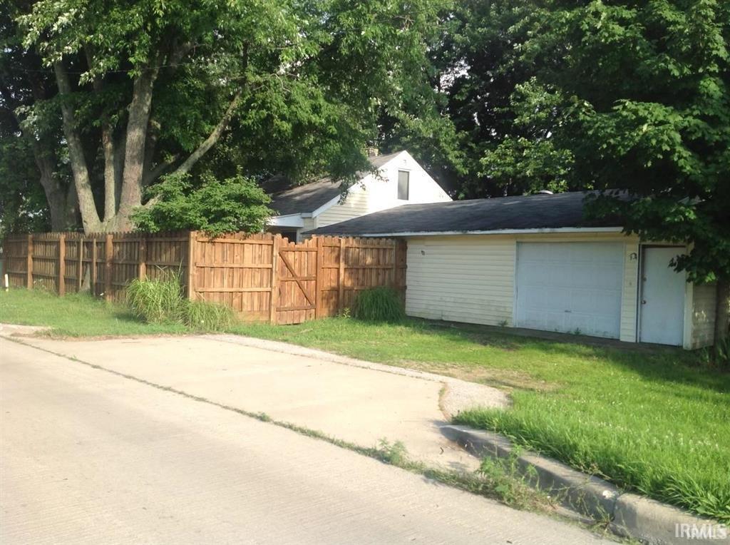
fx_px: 737
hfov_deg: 52.7
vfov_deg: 40.6
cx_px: 365
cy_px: 272
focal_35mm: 35
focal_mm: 4.28
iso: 50
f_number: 2.4
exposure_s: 1/657
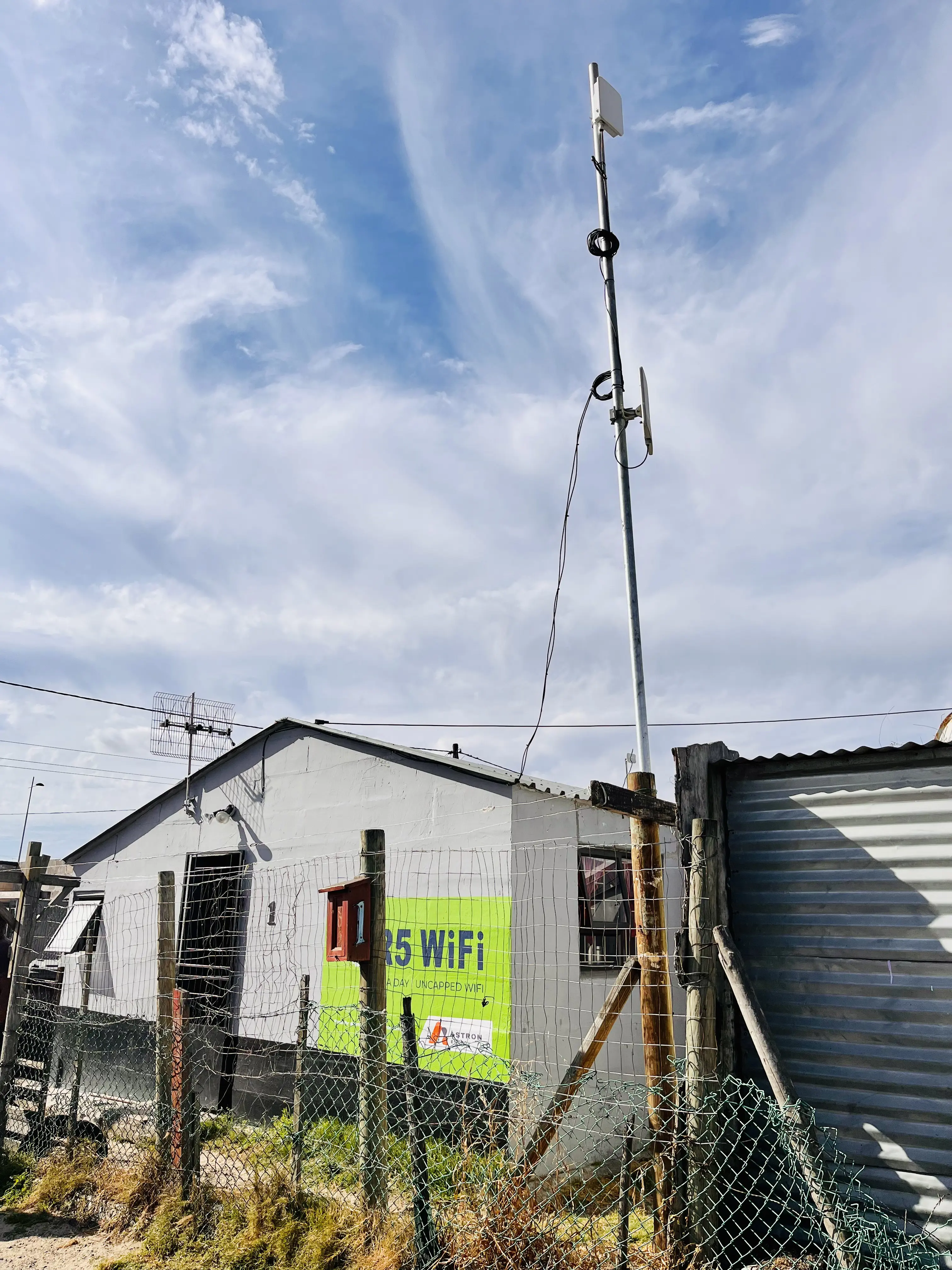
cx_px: 476
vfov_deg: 67.3
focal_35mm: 26
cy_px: 635
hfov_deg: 53.1
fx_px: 953
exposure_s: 1/7874
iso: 50
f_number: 1.6
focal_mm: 5.1
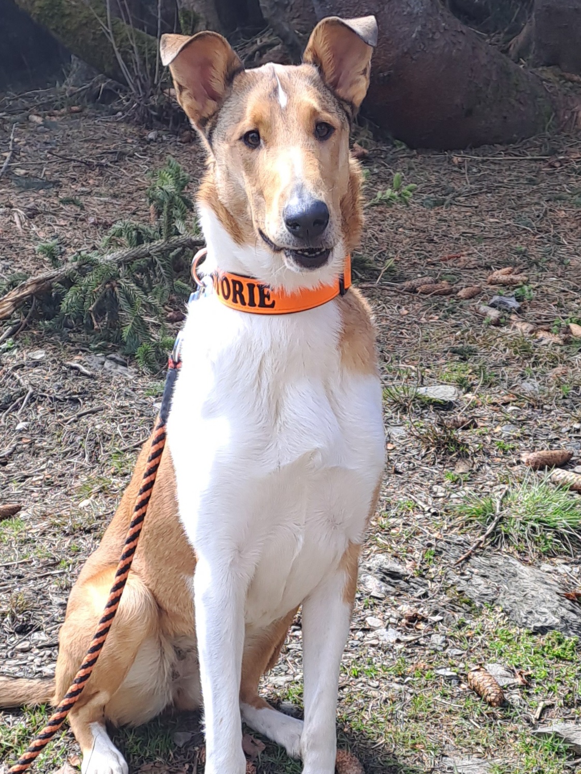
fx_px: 559
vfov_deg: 69.4
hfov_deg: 54.9
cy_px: 387
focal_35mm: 25
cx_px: 290
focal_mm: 4.65
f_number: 1.8
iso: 32
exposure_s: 1/217
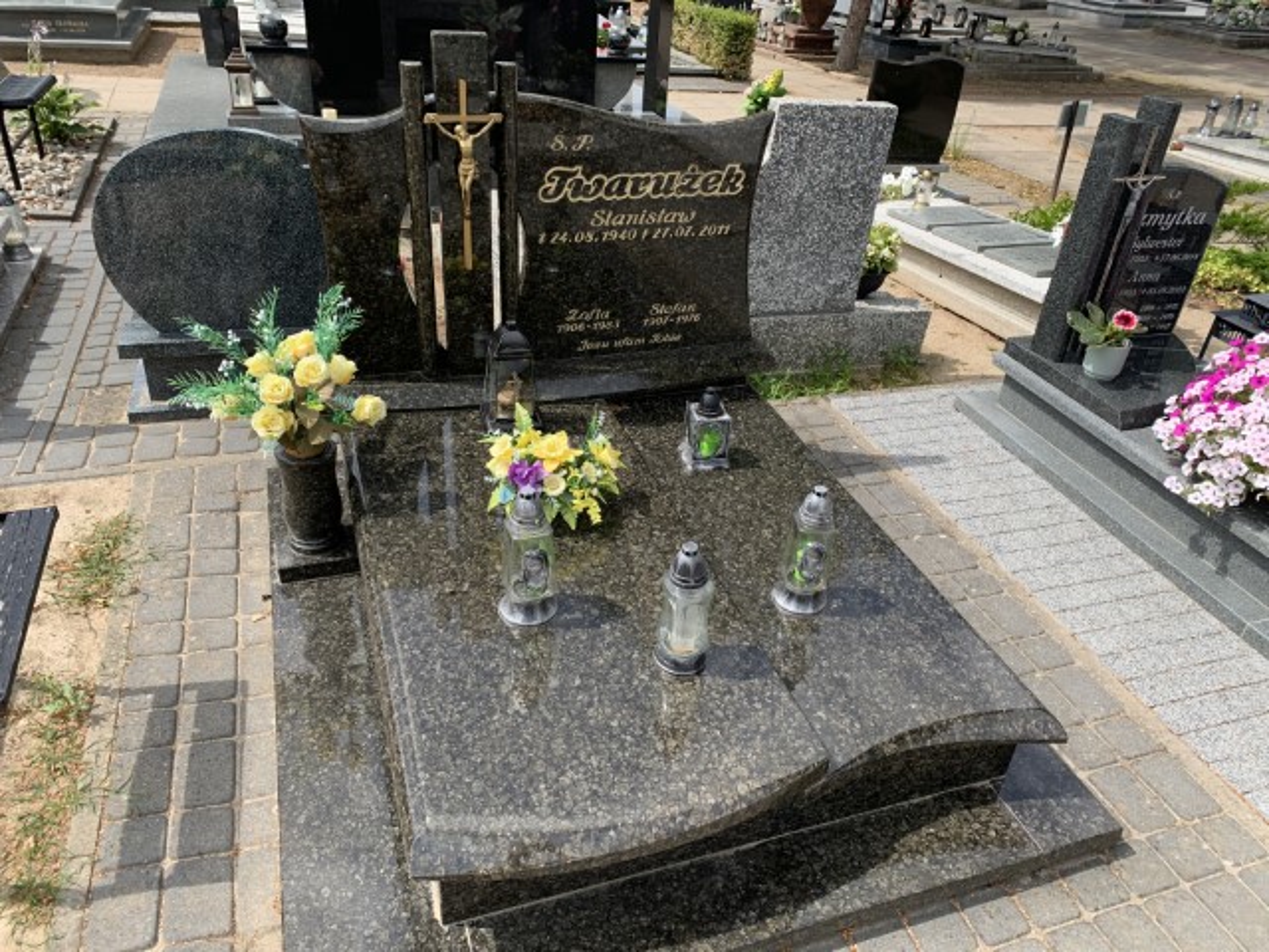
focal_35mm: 26
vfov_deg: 53.1
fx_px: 953
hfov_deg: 67.3
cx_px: 634
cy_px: 476
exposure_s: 1/1205
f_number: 1.8
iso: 25
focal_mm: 4.25
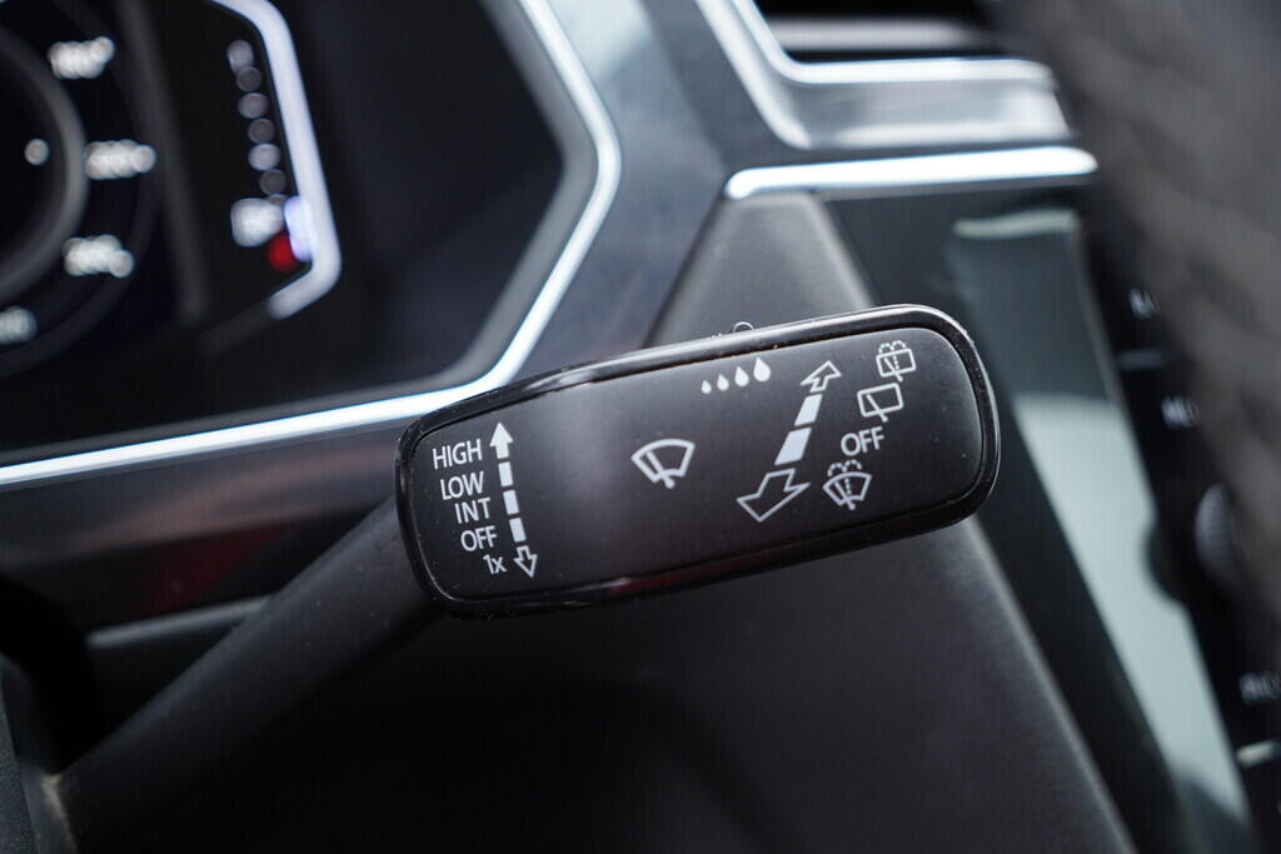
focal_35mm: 36
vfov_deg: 36.9
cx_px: 640
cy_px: 427
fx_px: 1281
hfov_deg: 53.1
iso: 400
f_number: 2.8
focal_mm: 24
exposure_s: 1/40
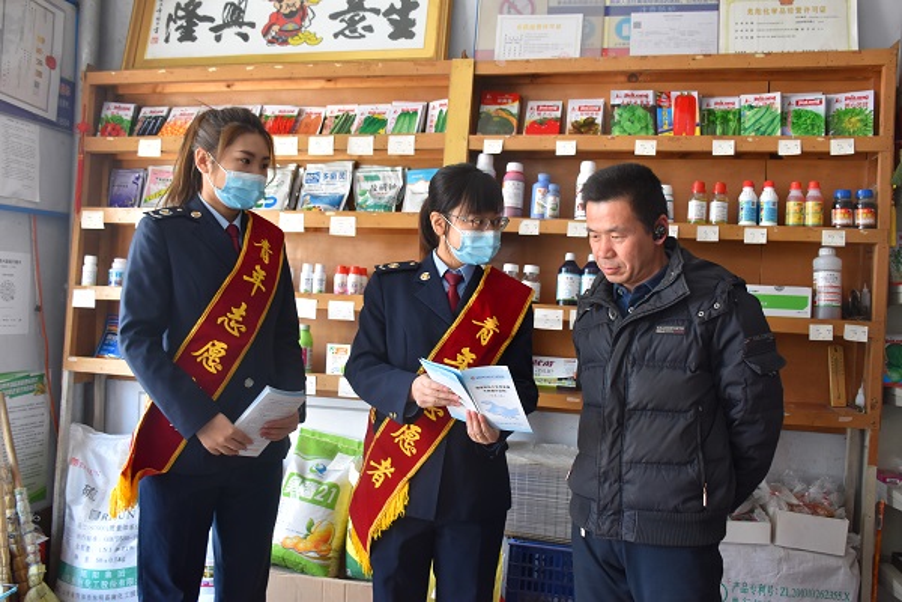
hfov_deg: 61.9
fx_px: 752
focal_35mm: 30
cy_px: 301
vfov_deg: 43.6
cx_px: 451
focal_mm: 20
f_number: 4
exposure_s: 1/60
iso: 560
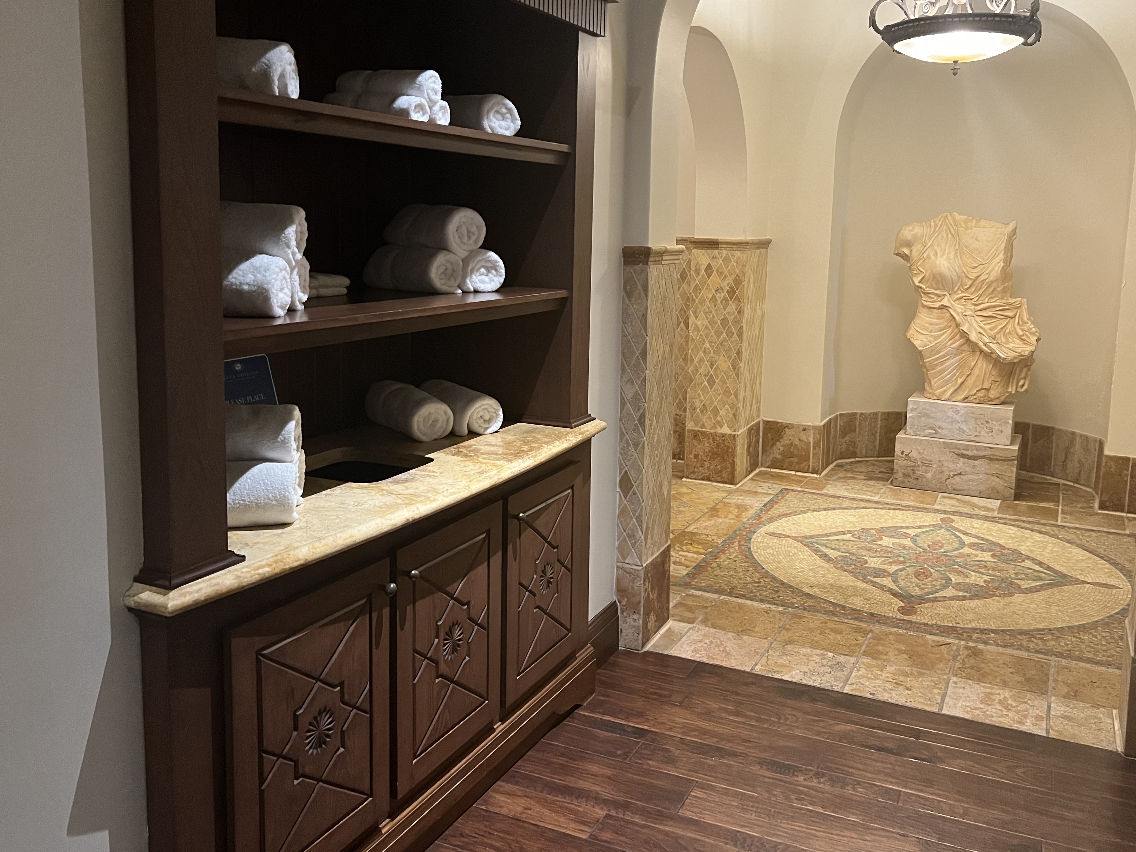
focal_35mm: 31
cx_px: 580
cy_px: 367
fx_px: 1017
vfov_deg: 45.3
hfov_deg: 58.3
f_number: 1.5
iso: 500
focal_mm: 5.7
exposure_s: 1/60
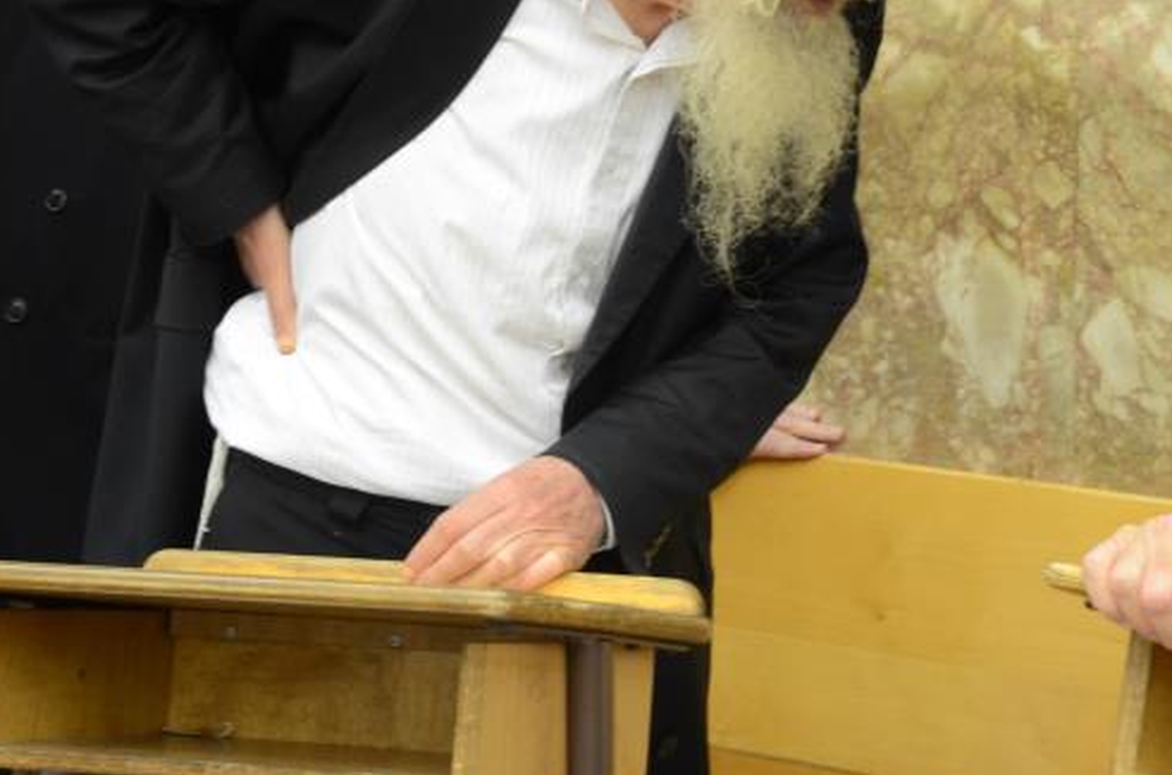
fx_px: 3152
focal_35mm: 97
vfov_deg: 13.9
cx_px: 964
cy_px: 43
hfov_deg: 20.8
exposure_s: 1/100
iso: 1000
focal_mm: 31
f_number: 5
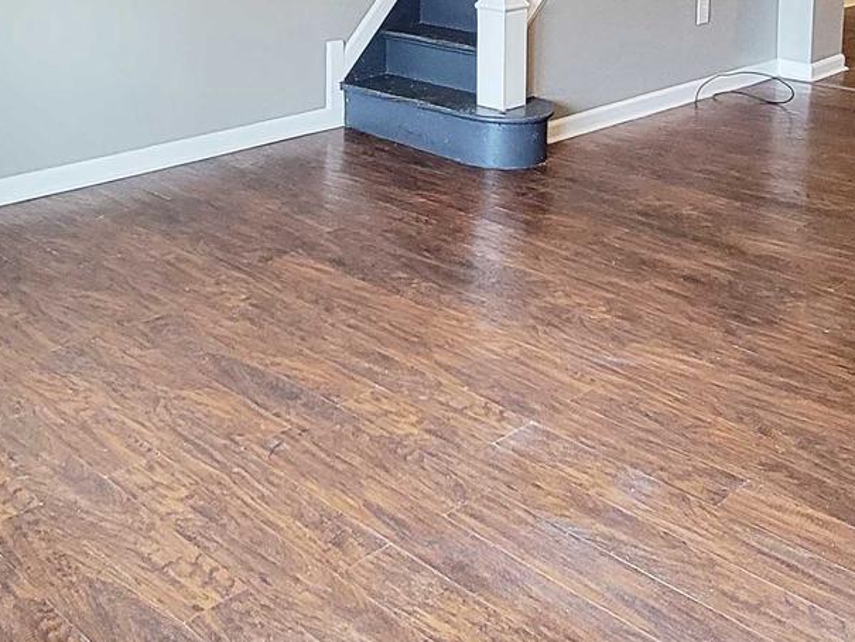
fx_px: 1087
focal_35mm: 44
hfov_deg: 42.9
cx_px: 478
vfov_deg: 30.8
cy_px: 20
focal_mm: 2.2
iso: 400
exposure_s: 1/60
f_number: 2.2
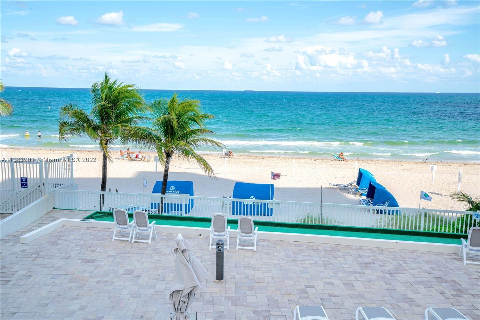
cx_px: 240
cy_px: 160
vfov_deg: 37.8
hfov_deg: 54.4
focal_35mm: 35
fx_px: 467
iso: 100
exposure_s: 1/100
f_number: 14
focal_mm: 35
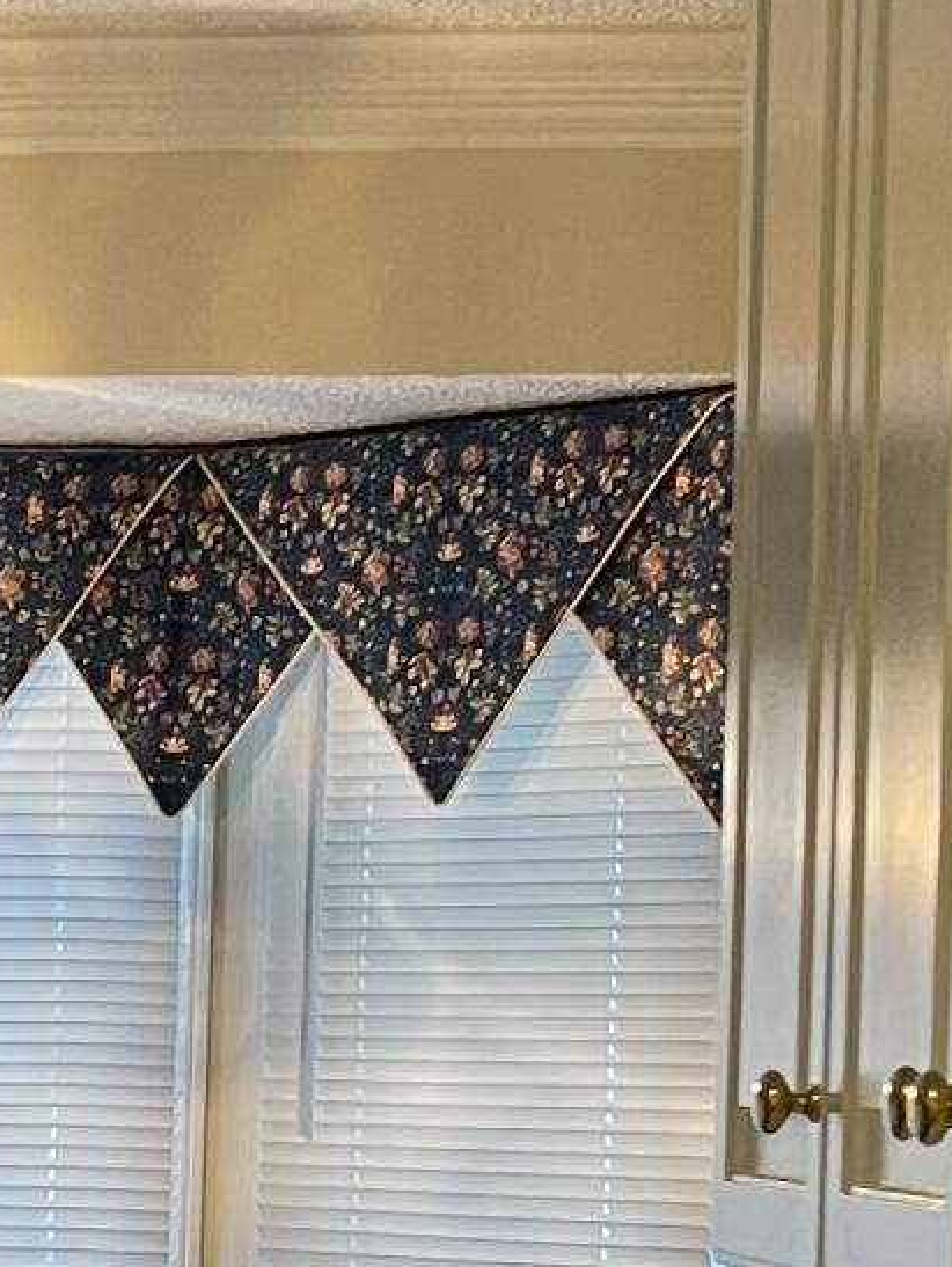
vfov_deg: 14.1
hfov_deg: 10.1
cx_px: -885
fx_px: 5018
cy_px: 1411
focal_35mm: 137
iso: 100
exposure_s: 1/60
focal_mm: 5.1
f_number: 1.6
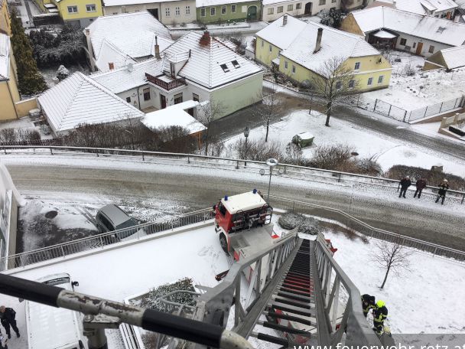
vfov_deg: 45.4
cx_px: 224
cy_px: 180
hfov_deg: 58.3
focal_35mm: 31
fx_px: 416
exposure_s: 1/281
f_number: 2.2
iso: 25
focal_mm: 4.15
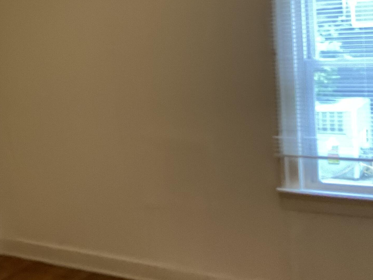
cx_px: 35
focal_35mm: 61
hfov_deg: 30.2
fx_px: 657
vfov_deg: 23.7
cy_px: 59
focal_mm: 3
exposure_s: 1/60
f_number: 1.8
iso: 125
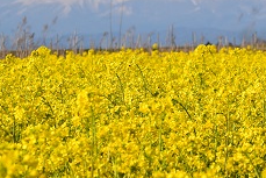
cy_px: 57
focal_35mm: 295
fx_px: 2181
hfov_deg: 7.0
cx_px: 242
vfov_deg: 4.7
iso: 280
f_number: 11
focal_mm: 100
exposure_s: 1/500
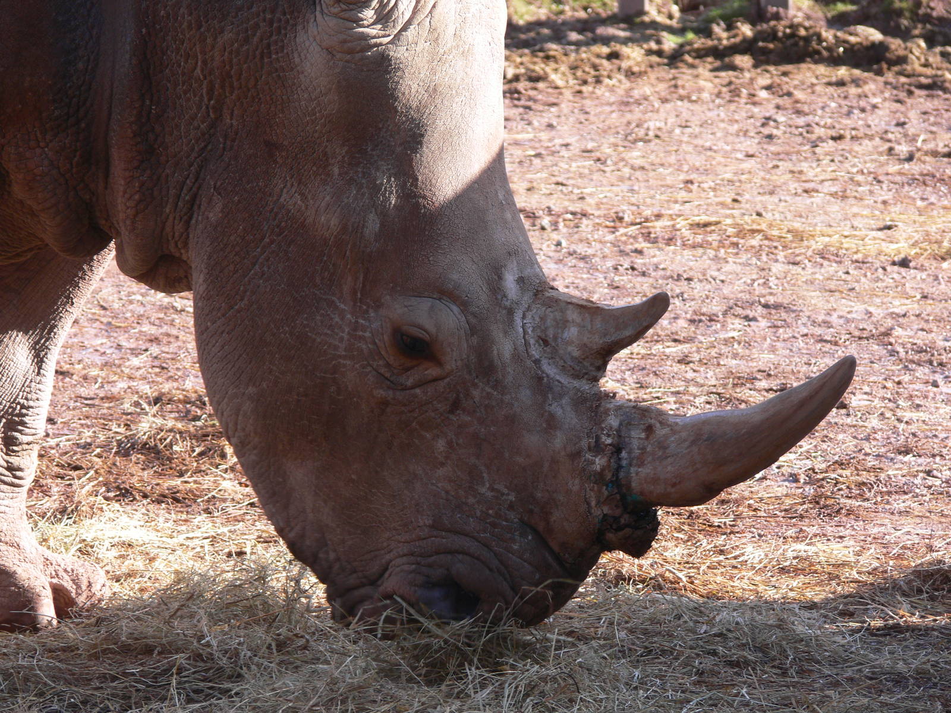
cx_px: 476
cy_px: 356
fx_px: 6648
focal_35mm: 242
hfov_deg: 8.2
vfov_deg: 6.1
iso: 80
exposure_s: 1/100
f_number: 5
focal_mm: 51.3
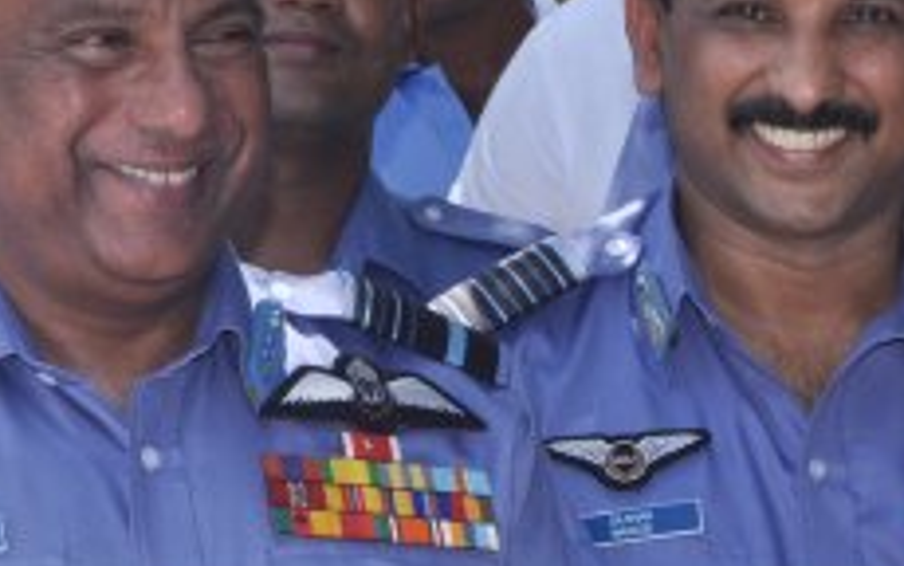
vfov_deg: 5.0
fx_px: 6483
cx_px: -145
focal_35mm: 263
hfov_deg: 7.9
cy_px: 330
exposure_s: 1/200
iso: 400
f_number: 13
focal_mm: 66
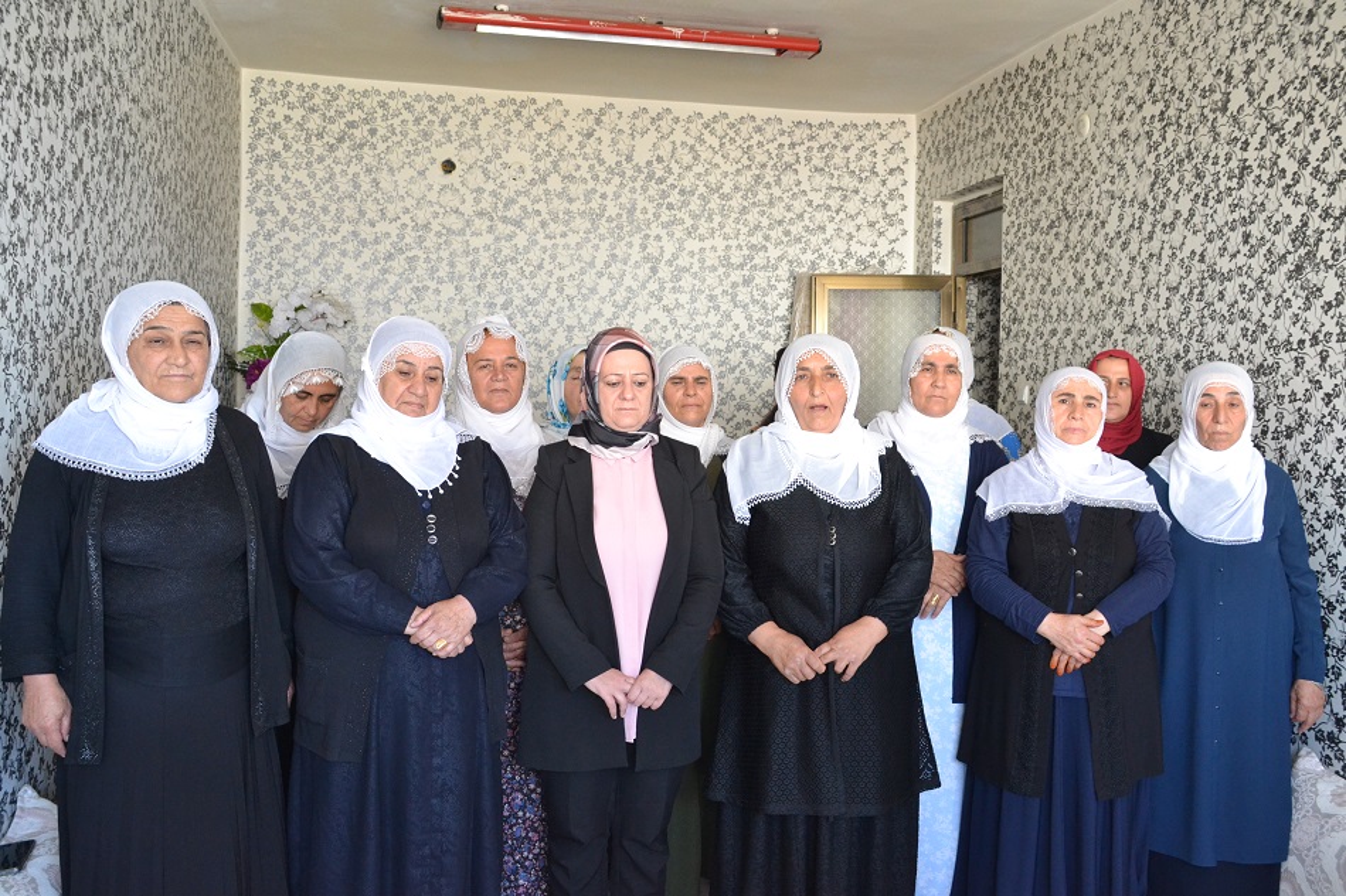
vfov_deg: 40.0
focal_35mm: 33
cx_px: 673
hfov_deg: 57.2
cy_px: 448
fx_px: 1234
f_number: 3.8
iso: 1800
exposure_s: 1/60
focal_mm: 22
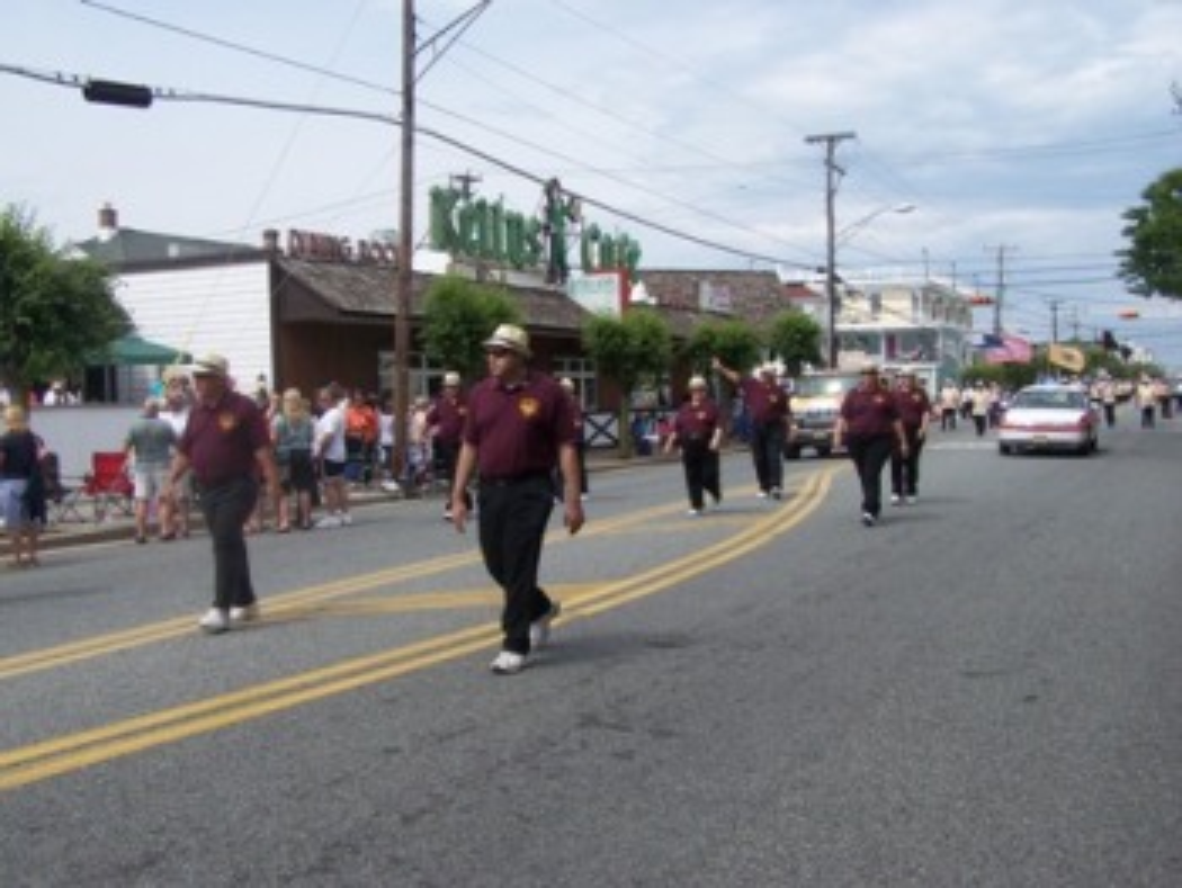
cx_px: 591
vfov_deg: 37.8
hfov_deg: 48.9
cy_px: 444
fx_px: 1298
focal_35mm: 38
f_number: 4
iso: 80
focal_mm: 6.3
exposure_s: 1/1000
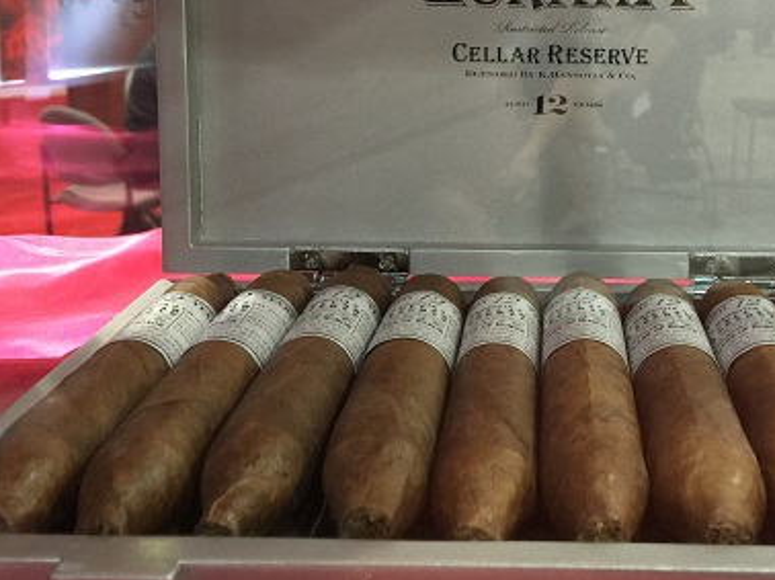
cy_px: 183
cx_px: 541
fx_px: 1186
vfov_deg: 27.3
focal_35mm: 53
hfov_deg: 35.7
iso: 100
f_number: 2.2
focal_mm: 4.15
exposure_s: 1/10
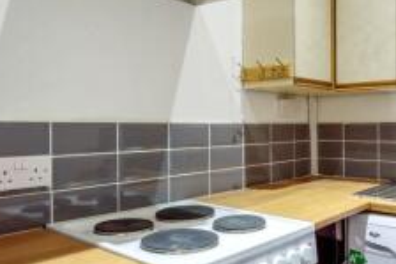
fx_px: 374
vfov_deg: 38.8
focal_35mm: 34
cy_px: 132
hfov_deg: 54.1
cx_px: 279
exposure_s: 1/8
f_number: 9
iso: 160
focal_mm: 16
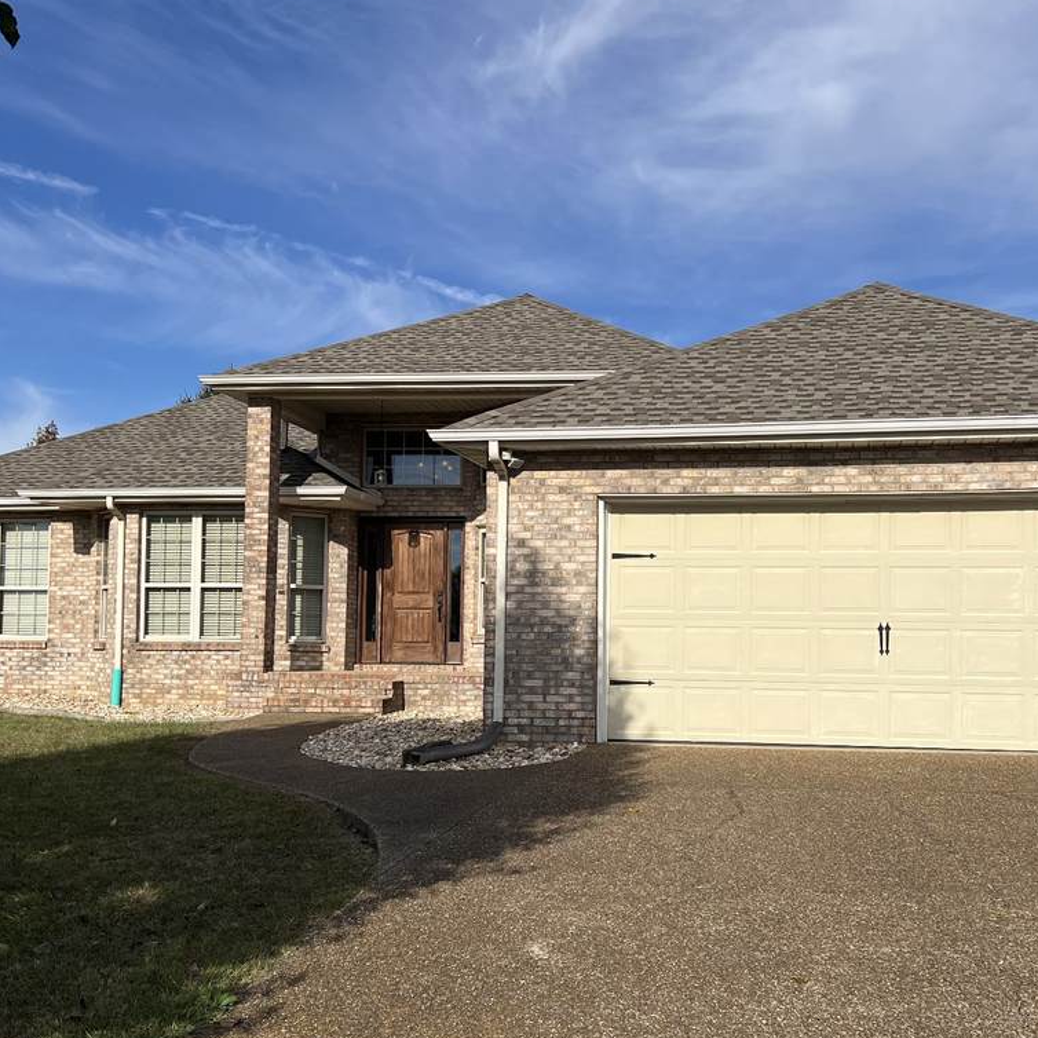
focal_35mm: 39
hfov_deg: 42.7
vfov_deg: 42.7
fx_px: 1323
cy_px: 595
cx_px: 614
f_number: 1.5
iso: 50
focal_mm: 5.7
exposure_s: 1/6579
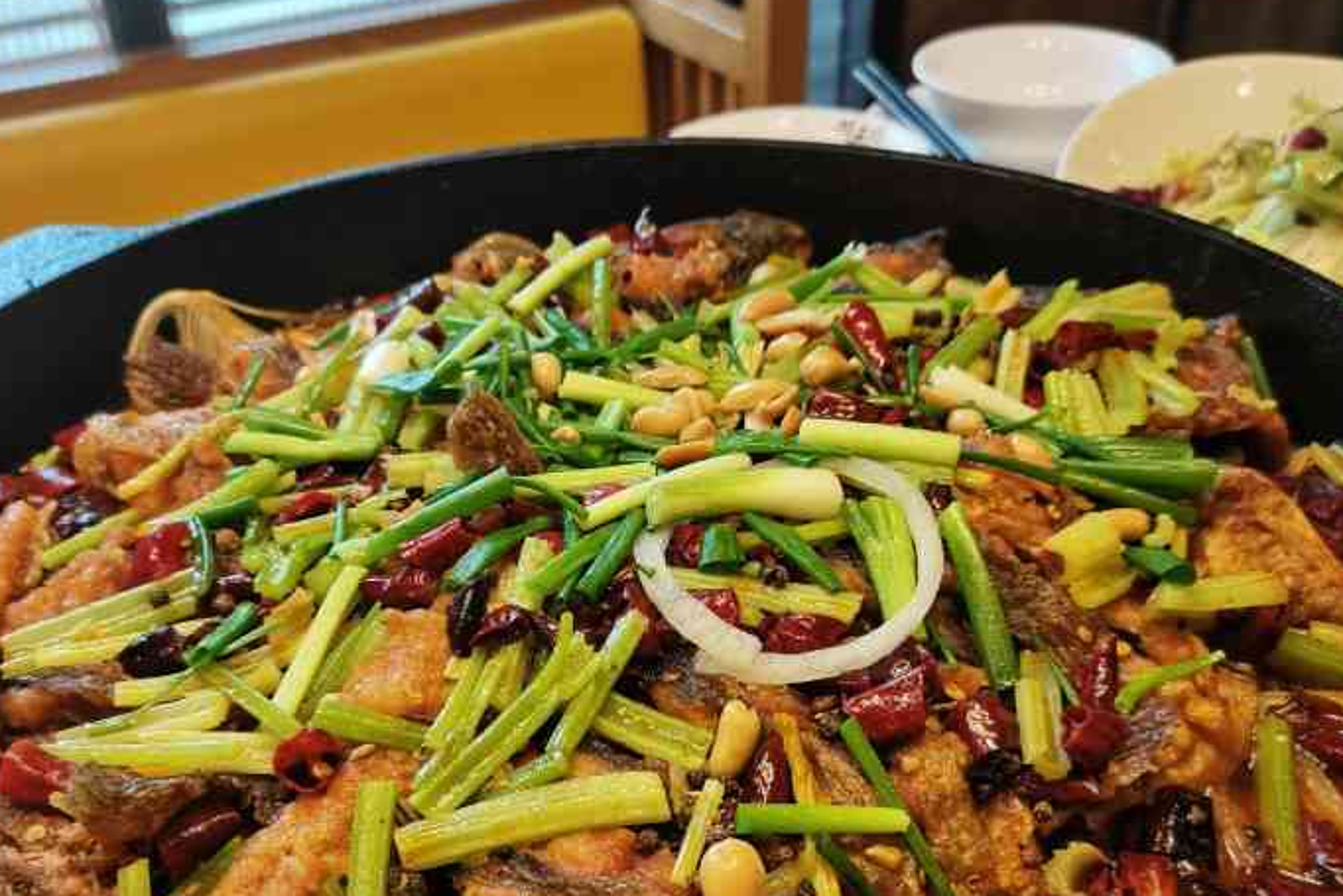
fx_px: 1381
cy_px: 639
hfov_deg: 51.9
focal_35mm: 37
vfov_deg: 35.4
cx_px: 670
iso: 320
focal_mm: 5.58
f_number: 1.8
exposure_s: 1/100
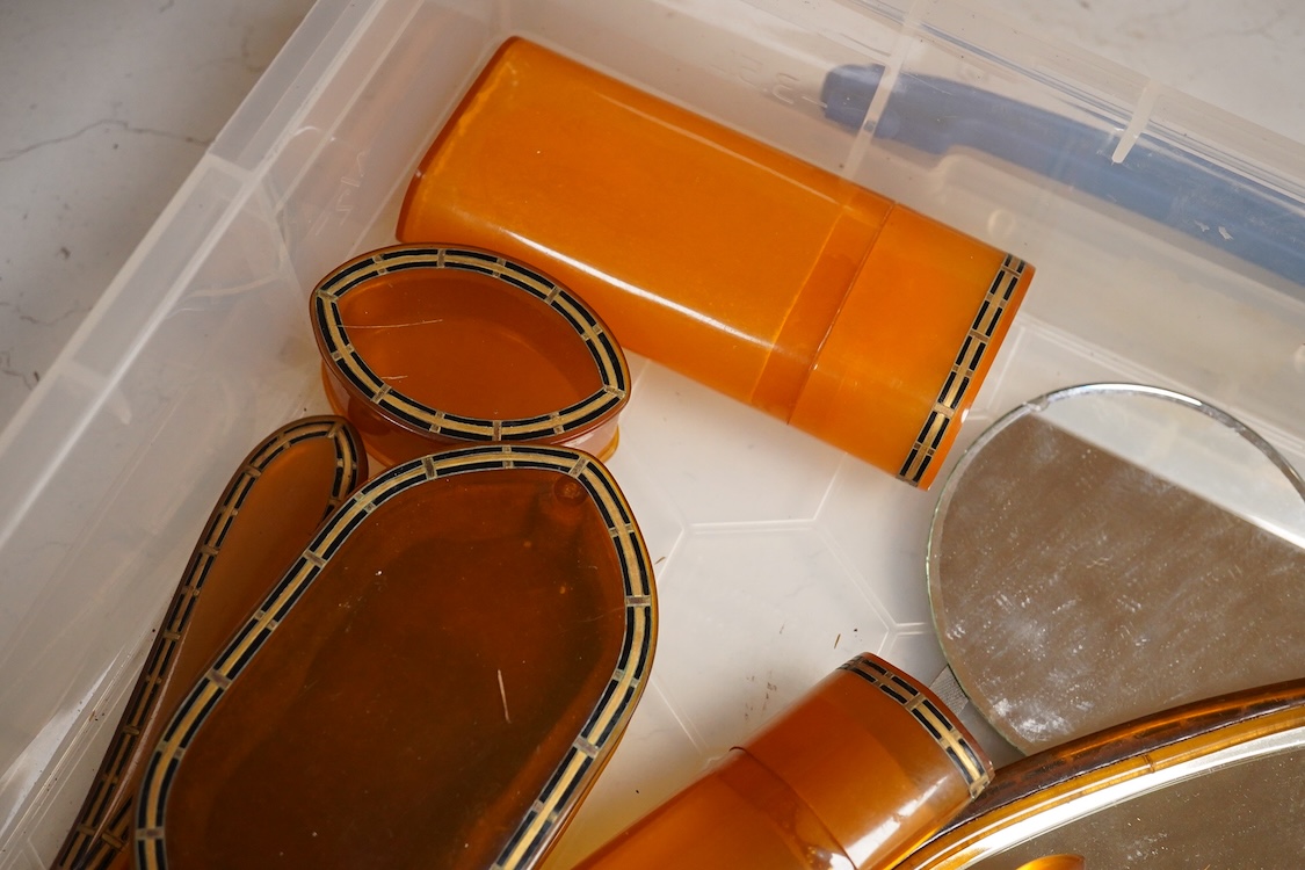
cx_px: 652
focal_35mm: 45
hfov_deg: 43.6
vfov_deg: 29.9
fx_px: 1631
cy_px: 435
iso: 2500
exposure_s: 1/160
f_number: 8
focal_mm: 30
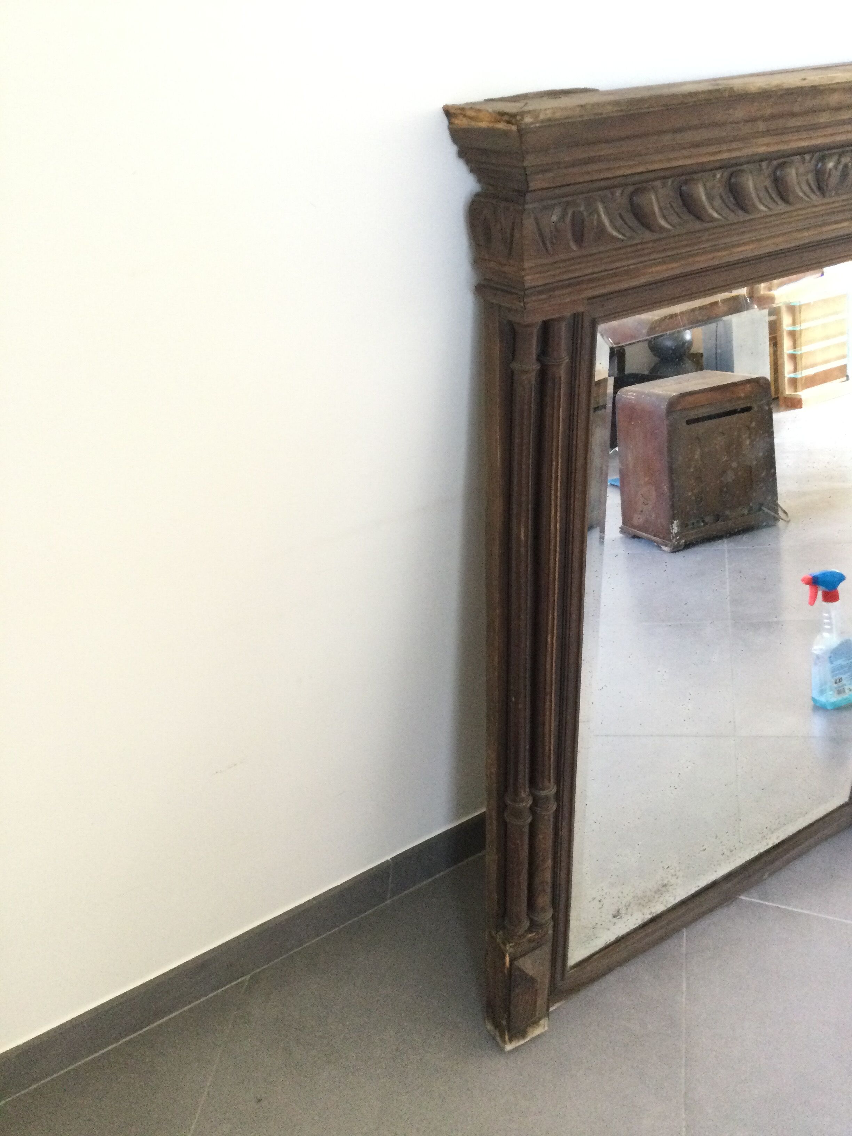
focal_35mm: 31
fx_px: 1017
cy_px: 568
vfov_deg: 58.4
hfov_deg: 45.4
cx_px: 426
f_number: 2.4
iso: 200
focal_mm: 3.3
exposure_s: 1/25
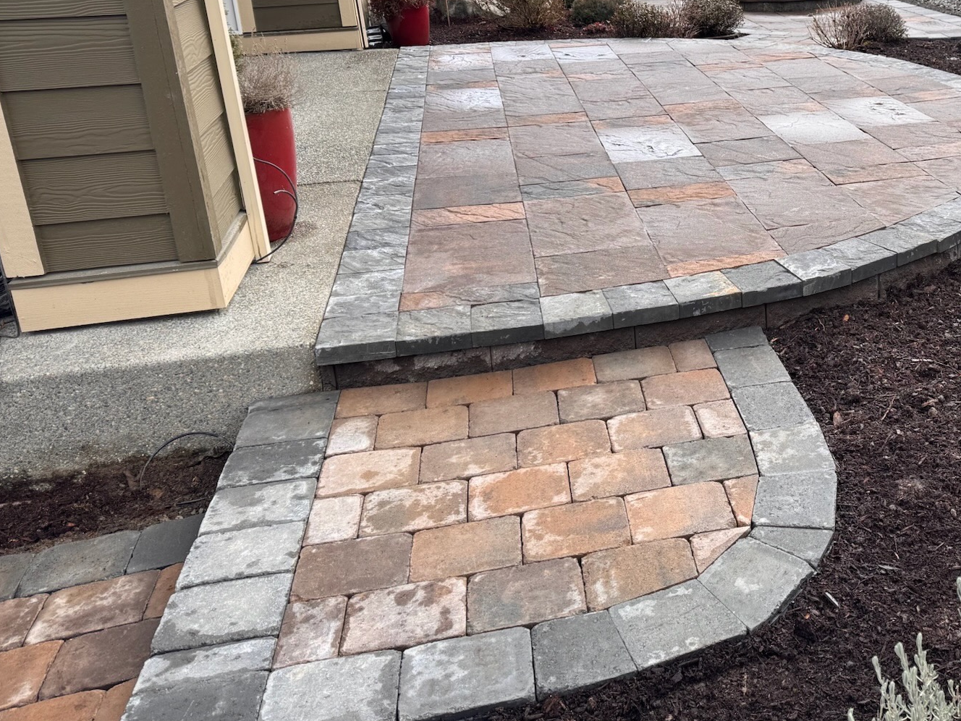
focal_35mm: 37
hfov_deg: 48.2
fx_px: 1027
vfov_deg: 38.1
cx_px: 725
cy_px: 222
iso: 64
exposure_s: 1/256
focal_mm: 6.76
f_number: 1.78
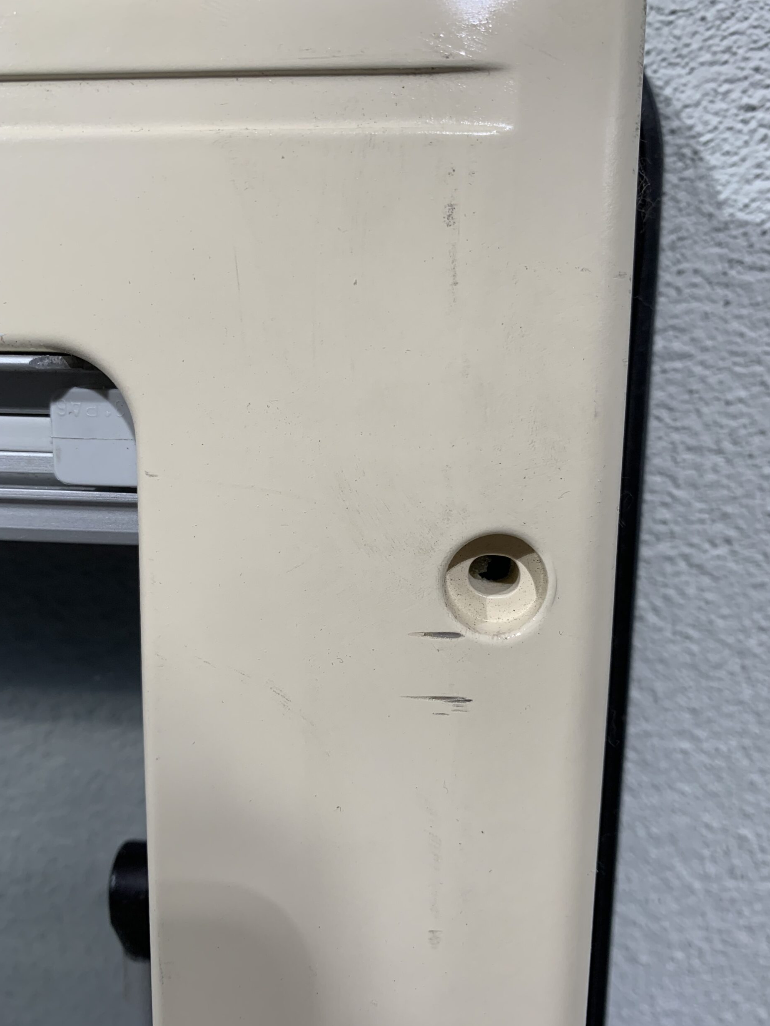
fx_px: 801
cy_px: 504
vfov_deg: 65.3
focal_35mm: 27
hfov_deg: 51.4
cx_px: 375
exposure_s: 1/121
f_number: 1.8
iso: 50
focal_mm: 4.25
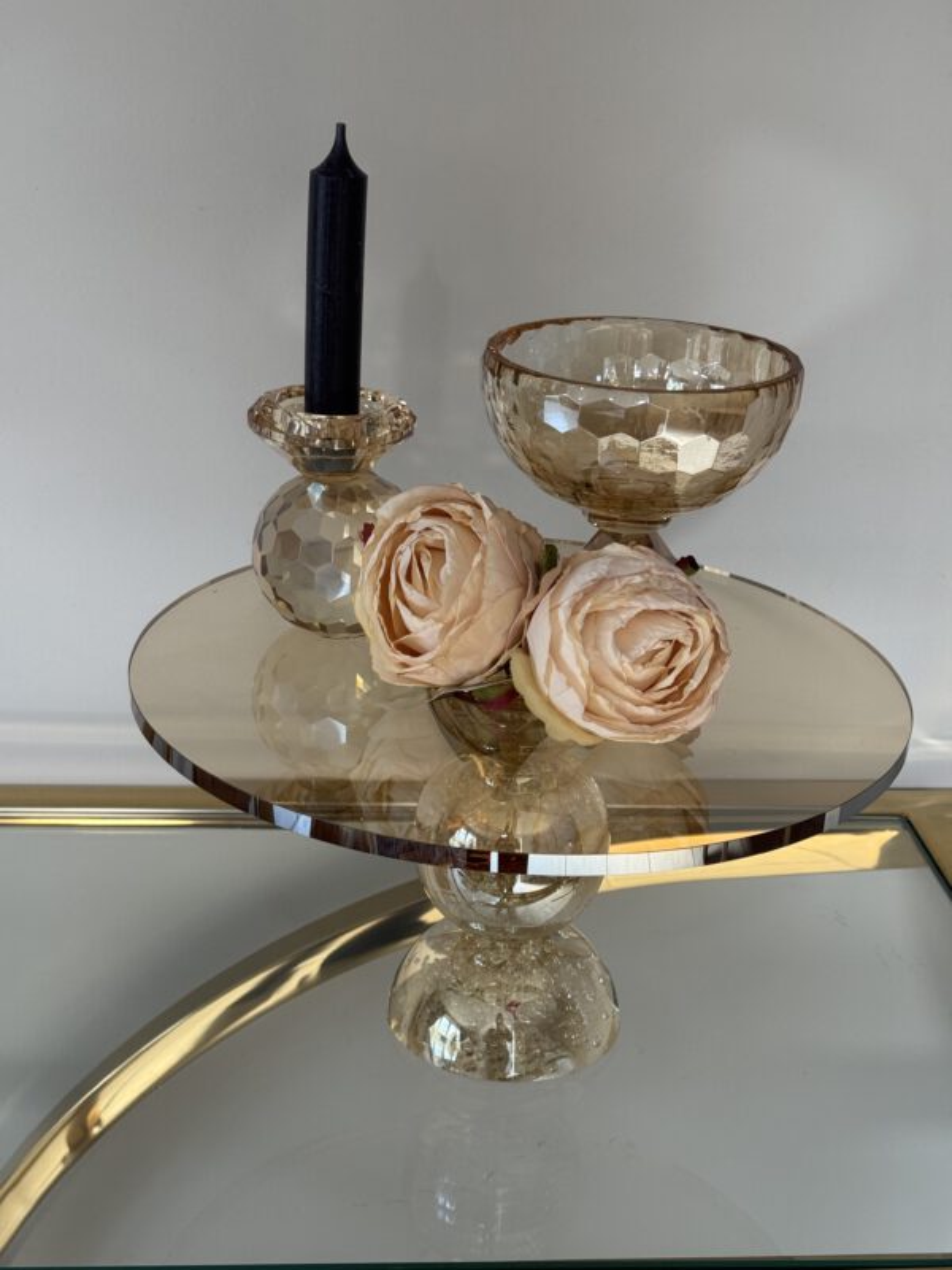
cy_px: 635
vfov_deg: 39.7
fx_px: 1760
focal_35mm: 48
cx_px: 476
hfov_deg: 30.3
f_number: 1.78
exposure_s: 1/66
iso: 100
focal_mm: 6.76
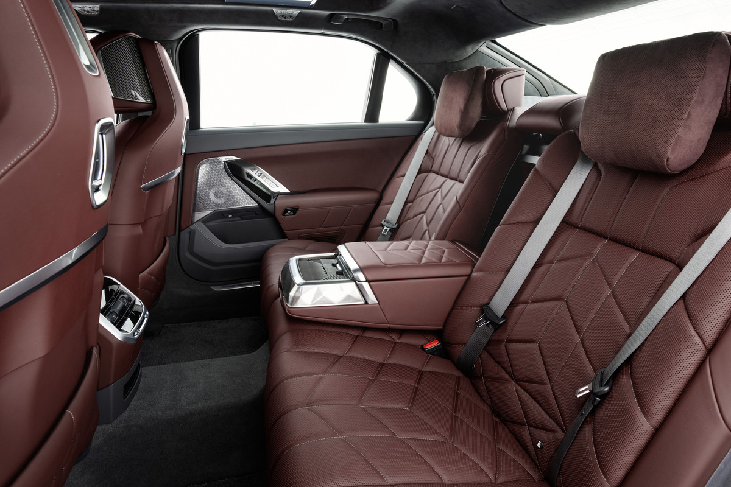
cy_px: 244
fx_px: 365
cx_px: 366
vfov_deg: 67.4
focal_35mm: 18
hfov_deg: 90.0
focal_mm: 18
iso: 400
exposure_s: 1/30
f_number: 10
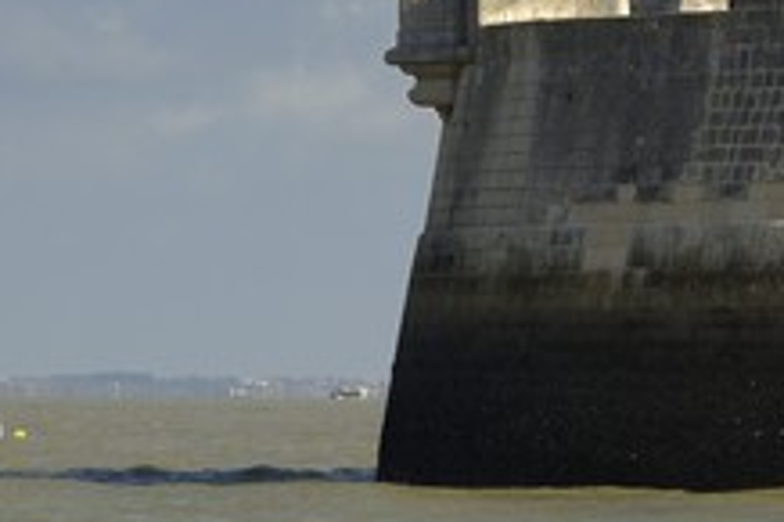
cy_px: 166
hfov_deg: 4.5
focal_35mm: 463
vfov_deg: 3.0
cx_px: 230
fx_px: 10075
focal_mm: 160
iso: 100
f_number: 4.5
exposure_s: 1/500
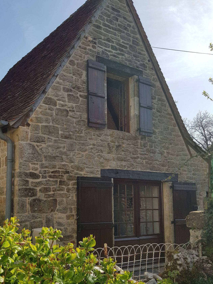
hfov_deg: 42.6
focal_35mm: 33
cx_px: 79
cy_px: 177
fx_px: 271
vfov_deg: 54.7
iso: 40
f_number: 1.7
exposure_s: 1/2048
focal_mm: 4.2
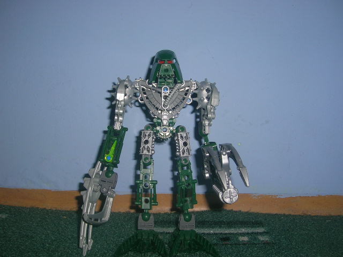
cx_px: 172
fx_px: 367
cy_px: 128
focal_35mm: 37
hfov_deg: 50.1
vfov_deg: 38.7
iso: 50
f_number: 4.9
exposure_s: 1/60.1
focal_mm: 5.7
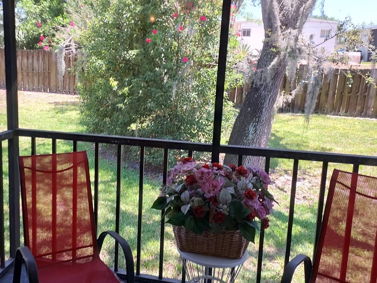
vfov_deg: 42.9
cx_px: 132
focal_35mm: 33
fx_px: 359
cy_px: 129
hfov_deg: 54.5
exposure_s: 1/60
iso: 40
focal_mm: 4.6
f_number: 1.8
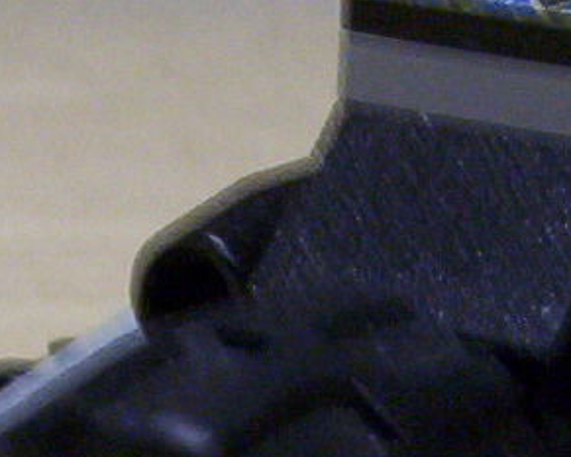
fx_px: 3618
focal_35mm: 214
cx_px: 369
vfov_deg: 6.8
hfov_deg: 9.0
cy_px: 1114
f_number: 4.5
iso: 200
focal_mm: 6
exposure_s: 1/8
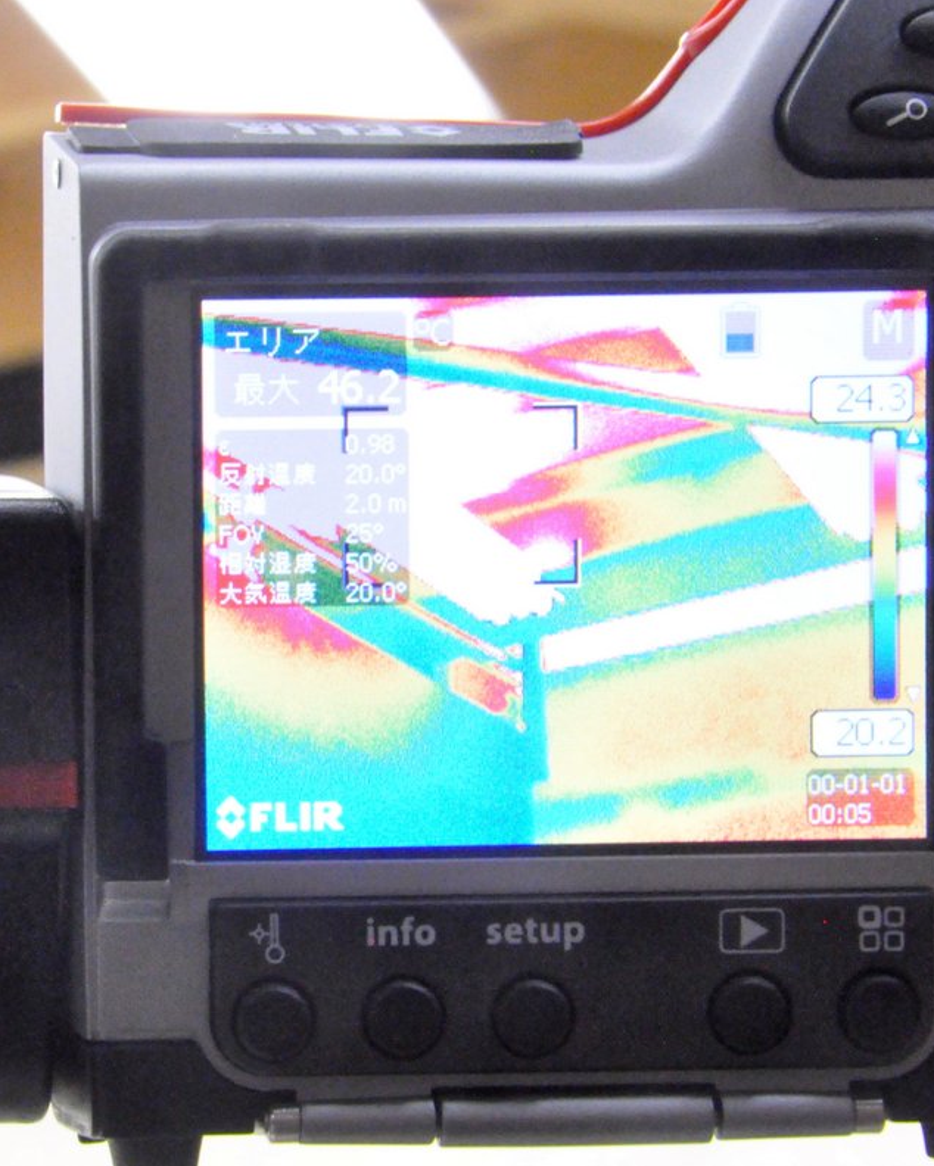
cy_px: 585
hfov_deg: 6.9
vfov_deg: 8.6
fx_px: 7727
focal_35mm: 224
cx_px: 199
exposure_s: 1/25
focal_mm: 105
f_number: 25
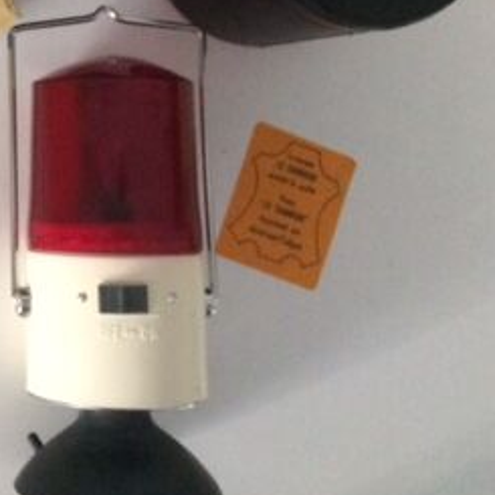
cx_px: -83
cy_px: 73
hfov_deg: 23.7
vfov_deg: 25.1
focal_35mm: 67
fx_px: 1084
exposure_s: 1/25
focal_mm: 4.15
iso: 250
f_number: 2.2
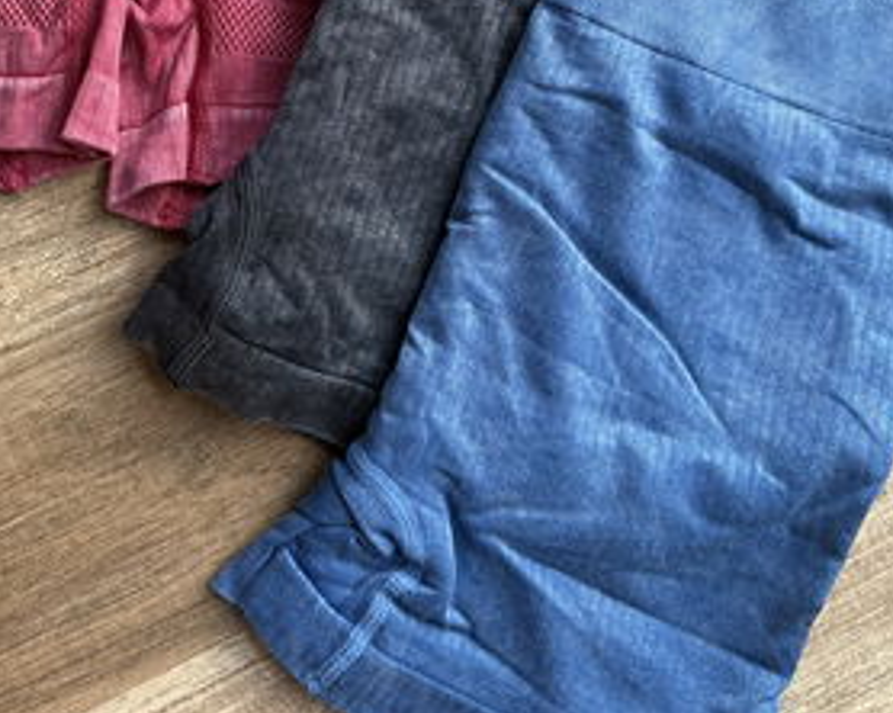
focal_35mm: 45
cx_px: 321
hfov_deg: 40.8
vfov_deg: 30.8
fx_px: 1188
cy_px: -11
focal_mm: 6.76
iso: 64
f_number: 1.78
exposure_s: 1/203
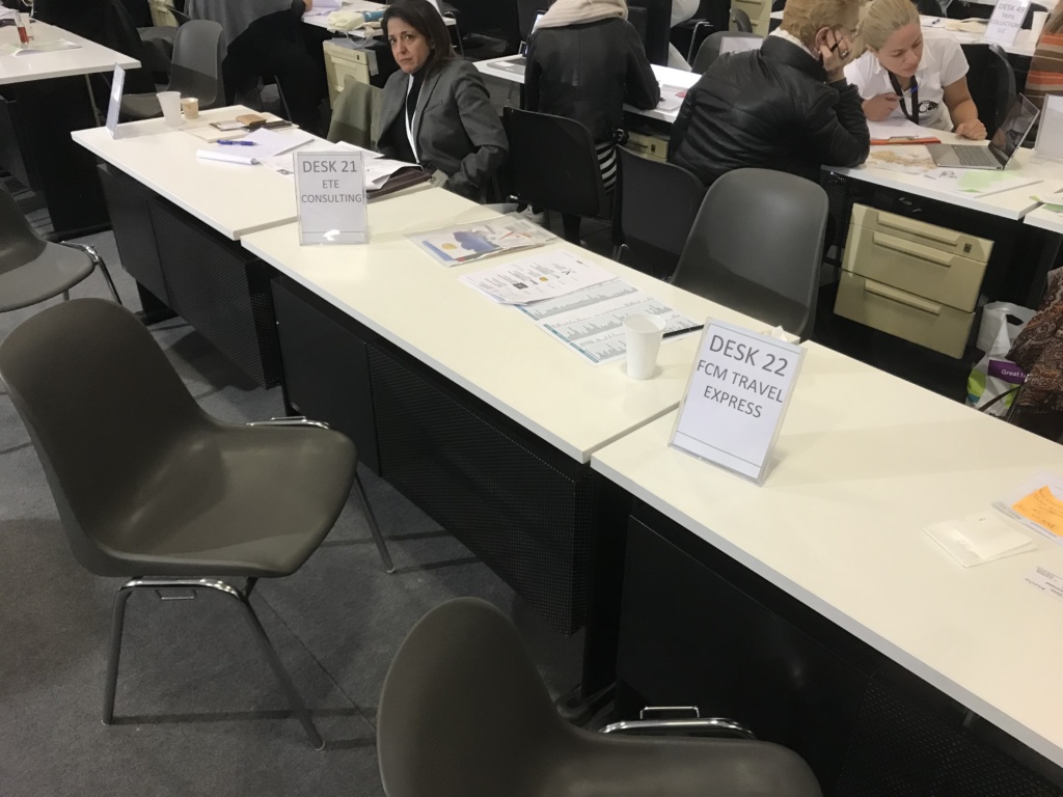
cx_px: 532
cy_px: 398
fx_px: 860
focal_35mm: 28
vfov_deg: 49.7
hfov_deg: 63.4
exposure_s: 1/17
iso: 64
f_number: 1.8
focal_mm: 3.99
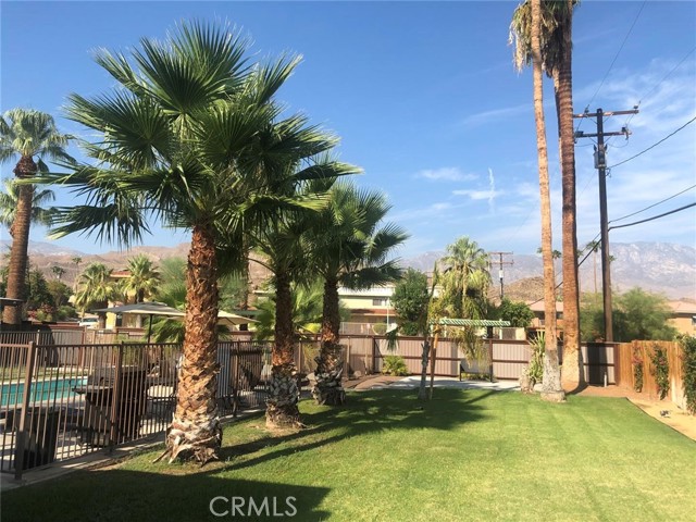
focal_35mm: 28
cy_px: 261
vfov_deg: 49.7
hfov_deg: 63.4
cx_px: 348
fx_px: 563
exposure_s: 1/1548
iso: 20
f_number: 1.8
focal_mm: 3.99
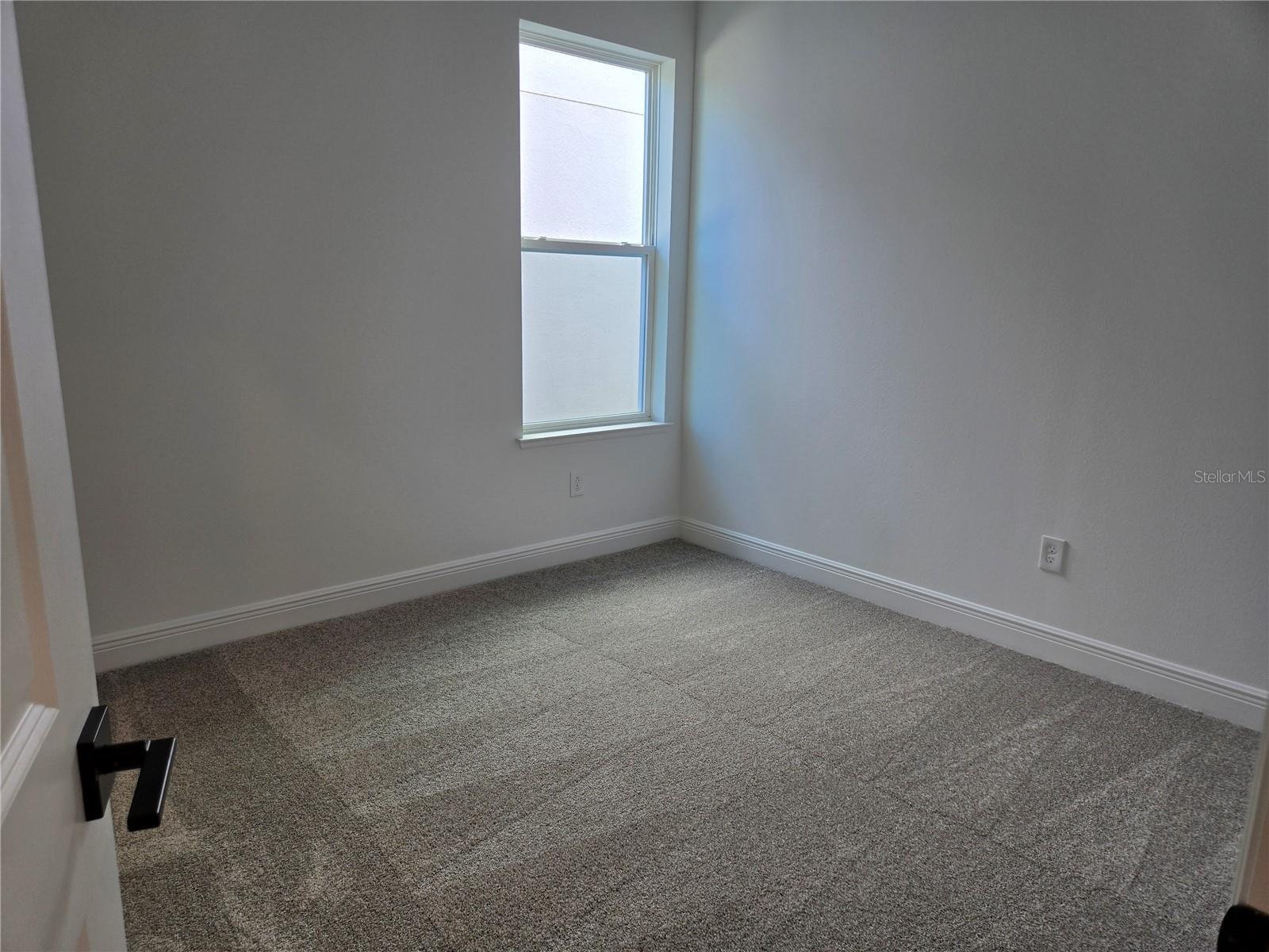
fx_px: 843
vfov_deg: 58.9
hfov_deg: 73.9
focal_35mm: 23
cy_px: 476
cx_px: 634
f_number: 1.8
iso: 40
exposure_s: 1/120
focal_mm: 5.4
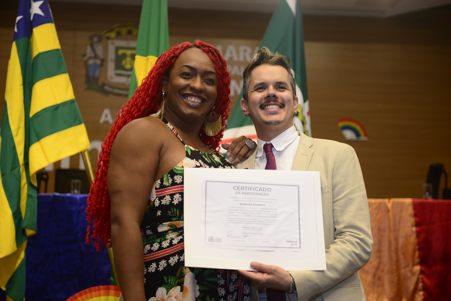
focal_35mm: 66
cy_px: 150
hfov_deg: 30.5
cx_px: 226
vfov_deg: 20.6
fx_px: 827
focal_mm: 66
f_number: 4.5
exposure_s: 1/125
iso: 2000
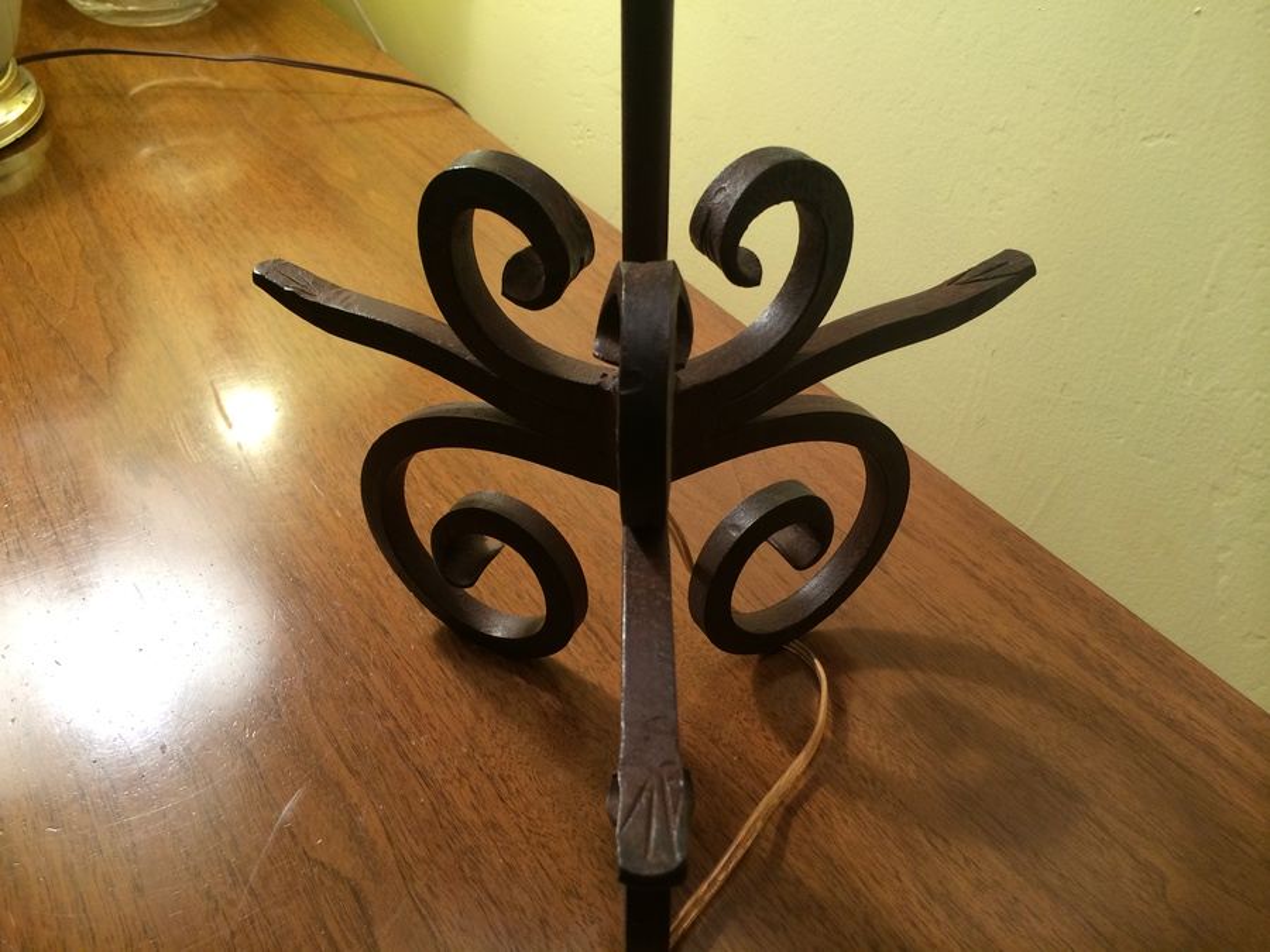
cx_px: 635
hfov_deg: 60.0
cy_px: 476
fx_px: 1101
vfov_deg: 46.8
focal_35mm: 30
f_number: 2.2
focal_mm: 4.12
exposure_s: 1/30
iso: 50
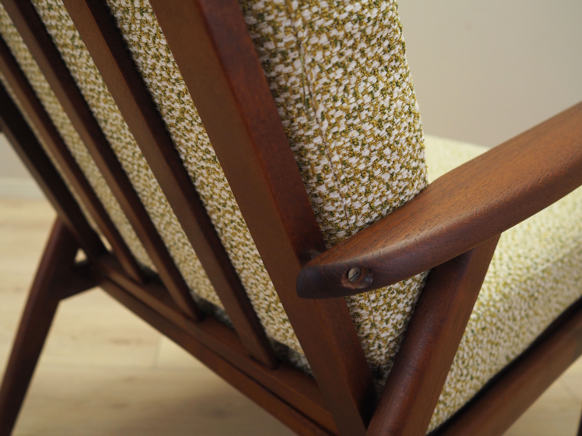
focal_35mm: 34
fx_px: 572
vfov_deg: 41.8
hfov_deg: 54.0
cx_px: 291
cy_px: 218
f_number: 2.8
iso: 320
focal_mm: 17
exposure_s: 1/30
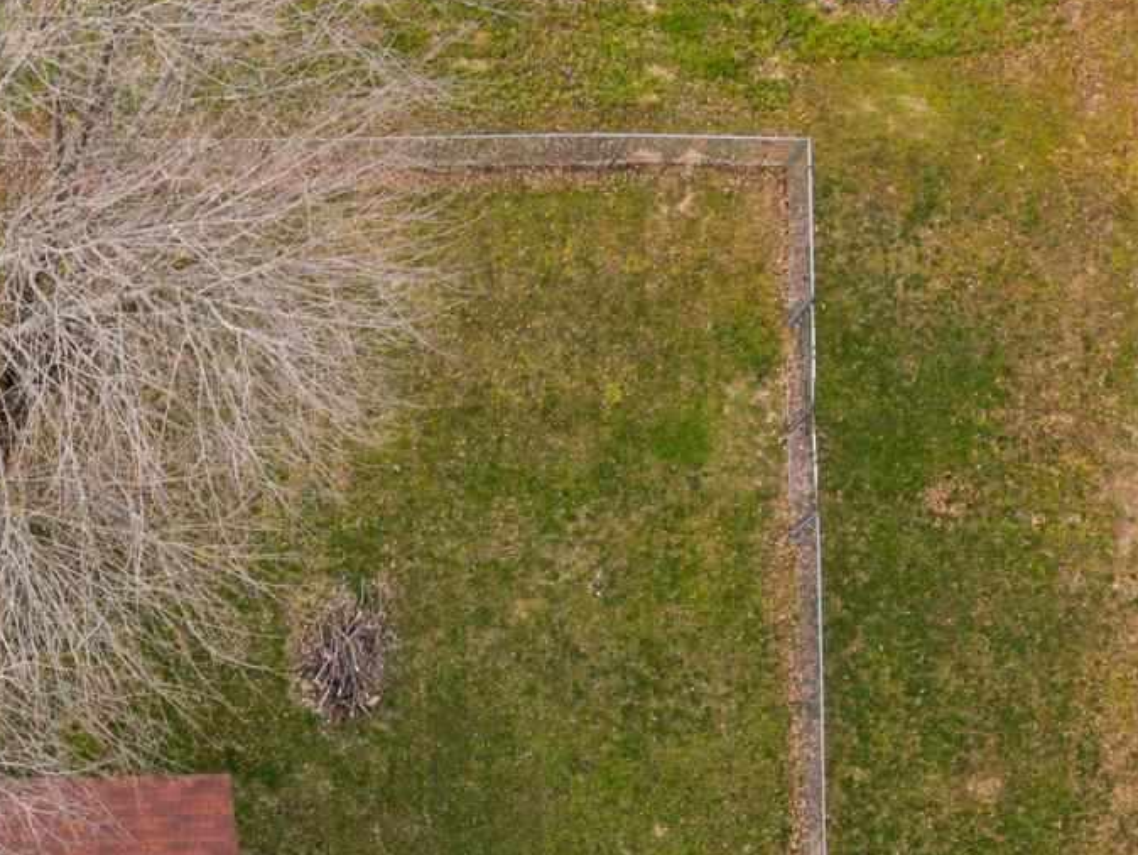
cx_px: -262
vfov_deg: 14.8
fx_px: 2927
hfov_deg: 20.4
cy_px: 1452
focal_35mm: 89
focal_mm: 8.67
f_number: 1.8
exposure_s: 1/60
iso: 100
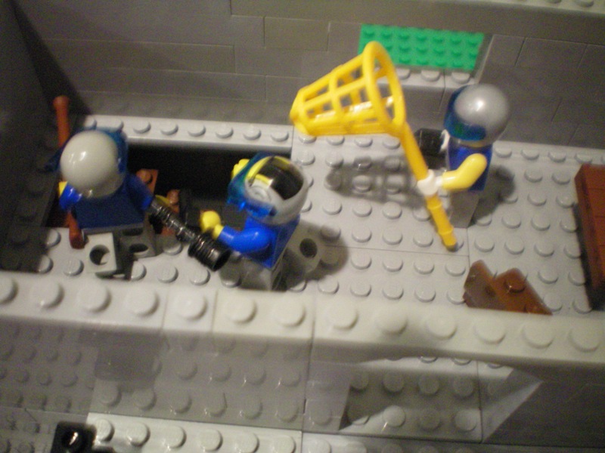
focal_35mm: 38
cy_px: 226
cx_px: 302
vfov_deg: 37.7
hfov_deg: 49.0
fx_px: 664
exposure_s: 1/10
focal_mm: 6.3
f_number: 3.1
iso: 400
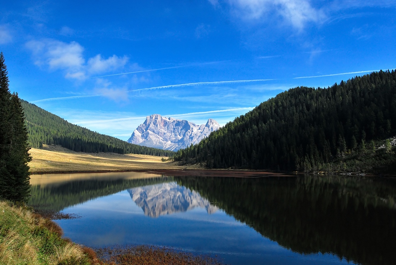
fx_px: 297
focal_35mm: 27
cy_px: 132
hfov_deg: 67.3
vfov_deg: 48.0
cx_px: 198
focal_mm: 18
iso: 200
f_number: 9
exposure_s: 1/640
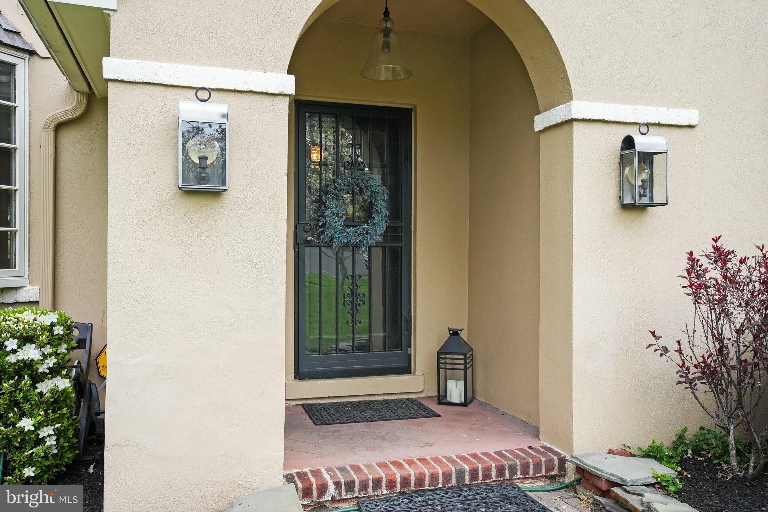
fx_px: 662
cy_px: 256
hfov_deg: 60.3
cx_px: 384
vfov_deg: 42.4
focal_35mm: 31
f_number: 11
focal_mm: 31
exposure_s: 1/320
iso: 1600
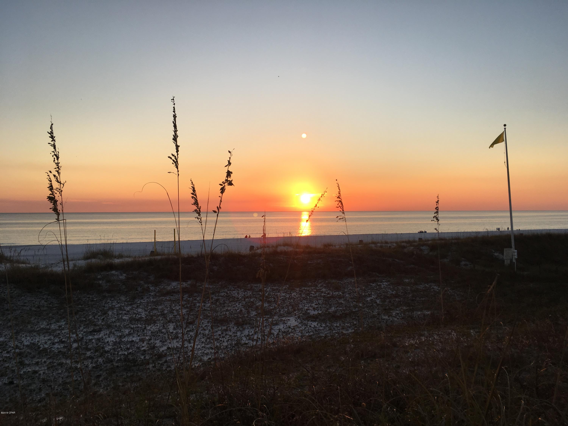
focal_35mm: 29
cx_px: 284
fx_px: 476
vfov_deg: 48.2
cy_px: 213
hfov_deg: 61.7
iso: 25
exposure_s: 1/527
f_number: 2.2
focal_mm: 4.15
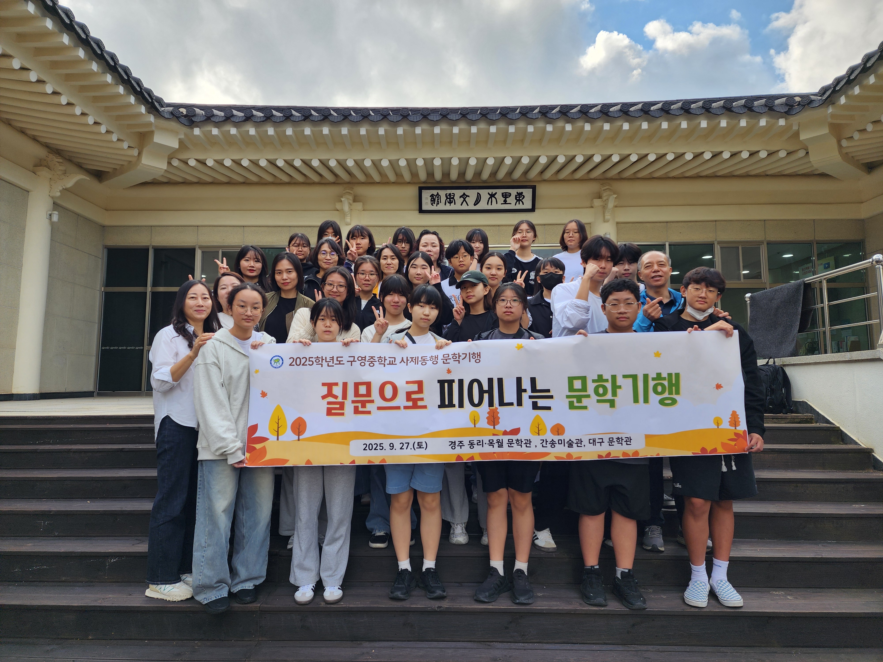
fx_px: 587
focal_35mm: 23
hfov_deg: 73.9
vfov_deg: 58.9
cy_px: 331
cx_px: 442
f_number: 1.8
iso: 12
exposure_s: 1/344
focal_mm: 6.4
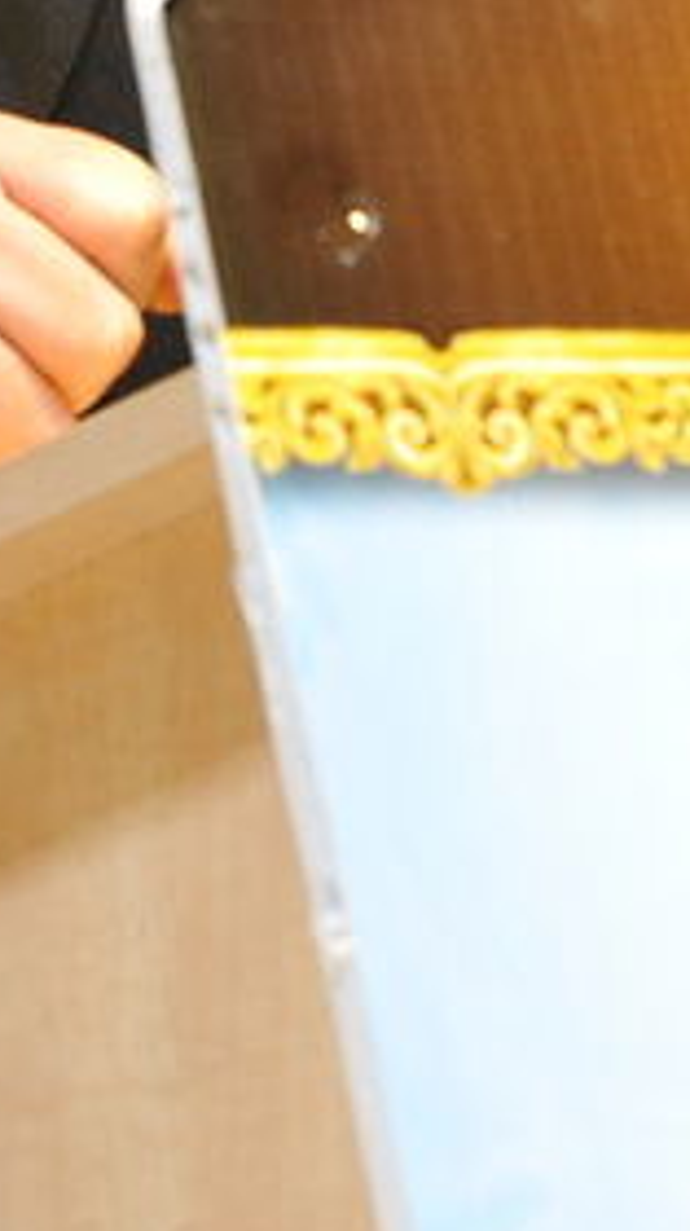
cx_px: 193
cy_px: -710
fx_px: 29018
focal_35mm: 890
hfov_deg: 1.4
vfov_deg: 2.4
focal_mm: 170
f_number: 4.5
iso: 1600
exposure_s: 1/160
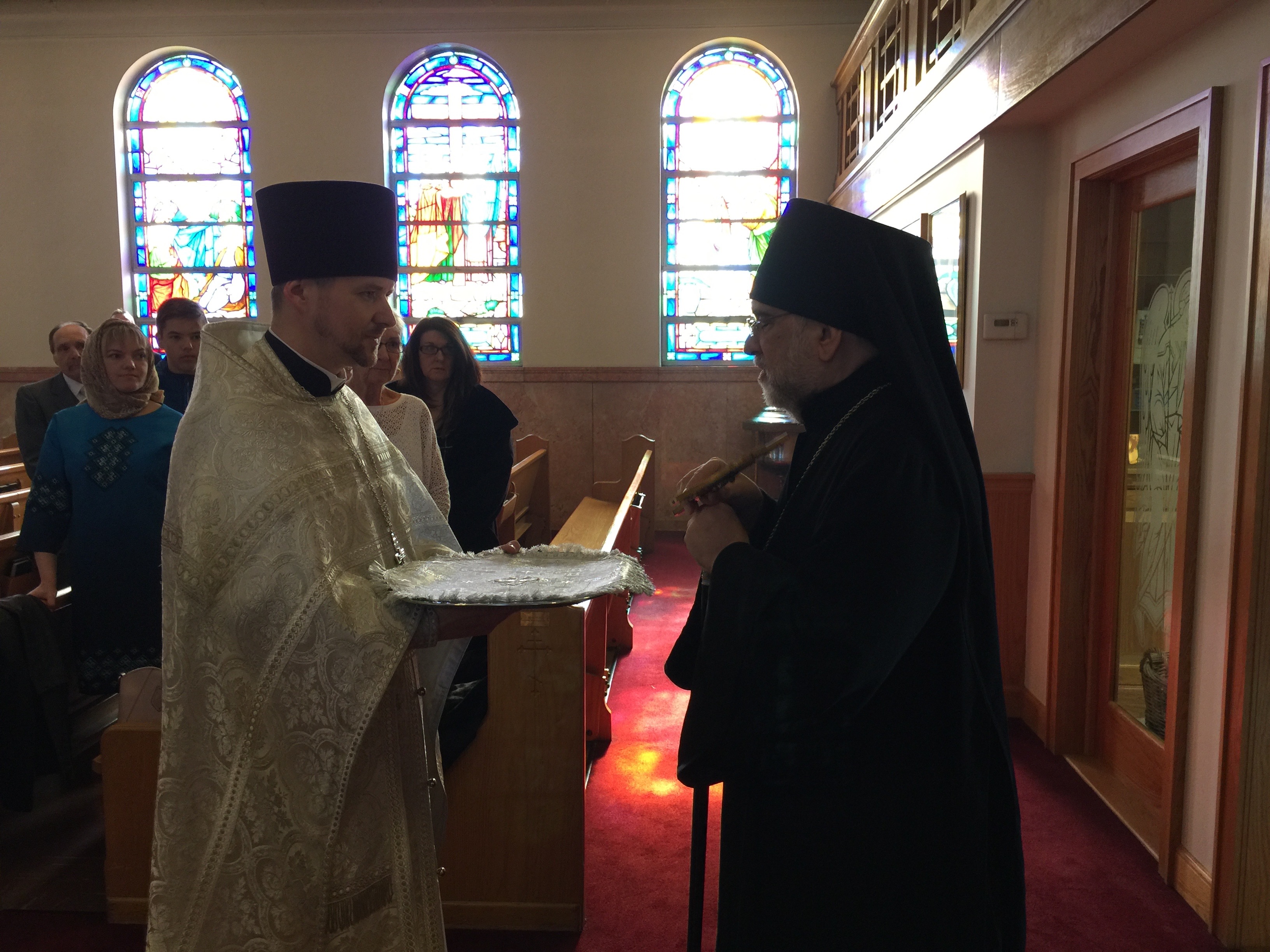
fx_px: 1064
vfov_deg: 48.2
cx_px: 635
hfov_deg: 61.7
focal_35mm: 29
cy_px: 476
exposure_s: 1/15
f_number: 2.2
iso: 50
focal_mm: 4.15
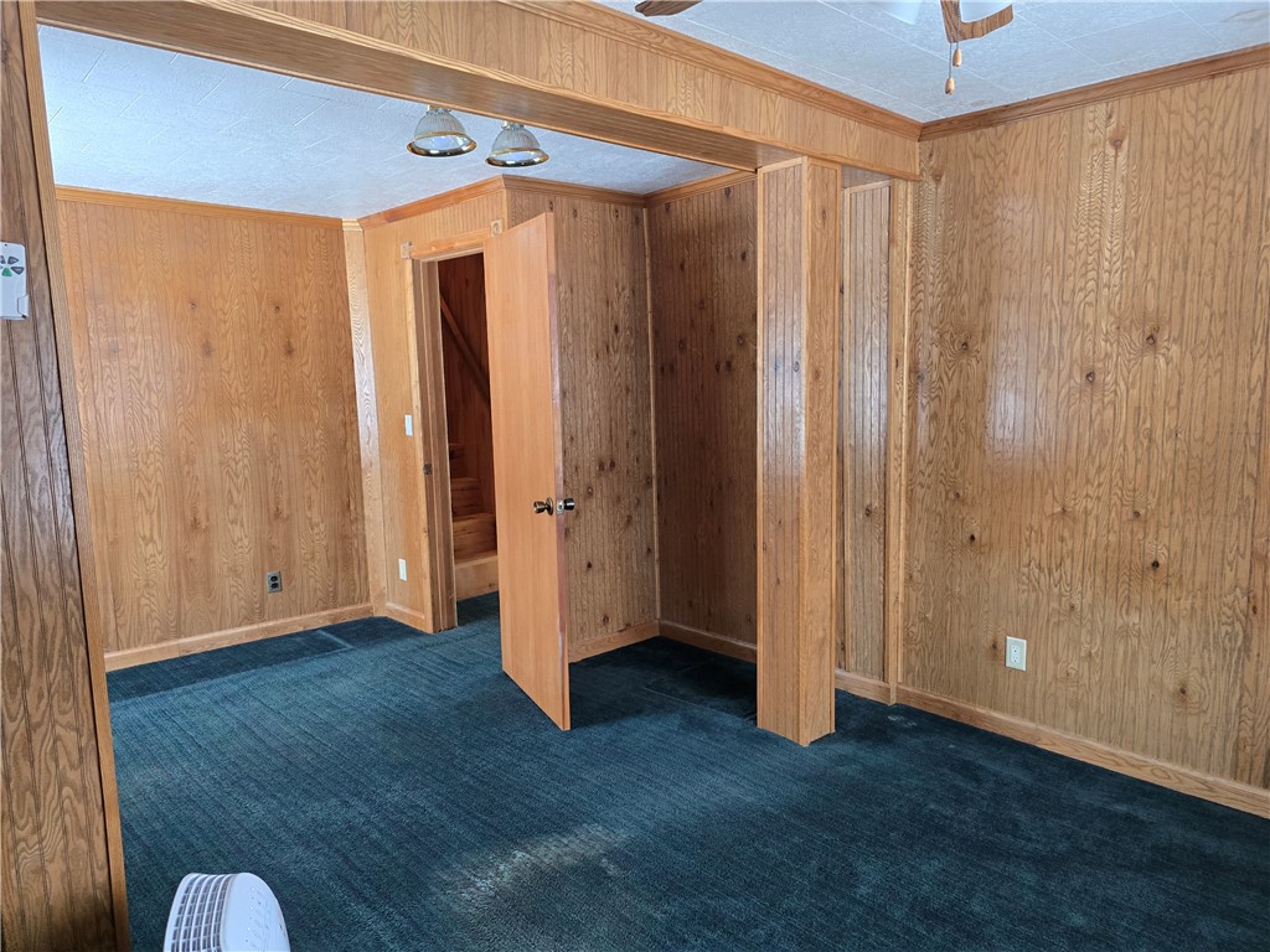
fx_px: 844
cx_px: 635
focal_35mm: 23
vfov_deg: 58.9
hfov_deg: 73.9
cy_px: 476
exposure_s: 1/120
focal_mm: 6.3
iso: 800
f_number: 1.7
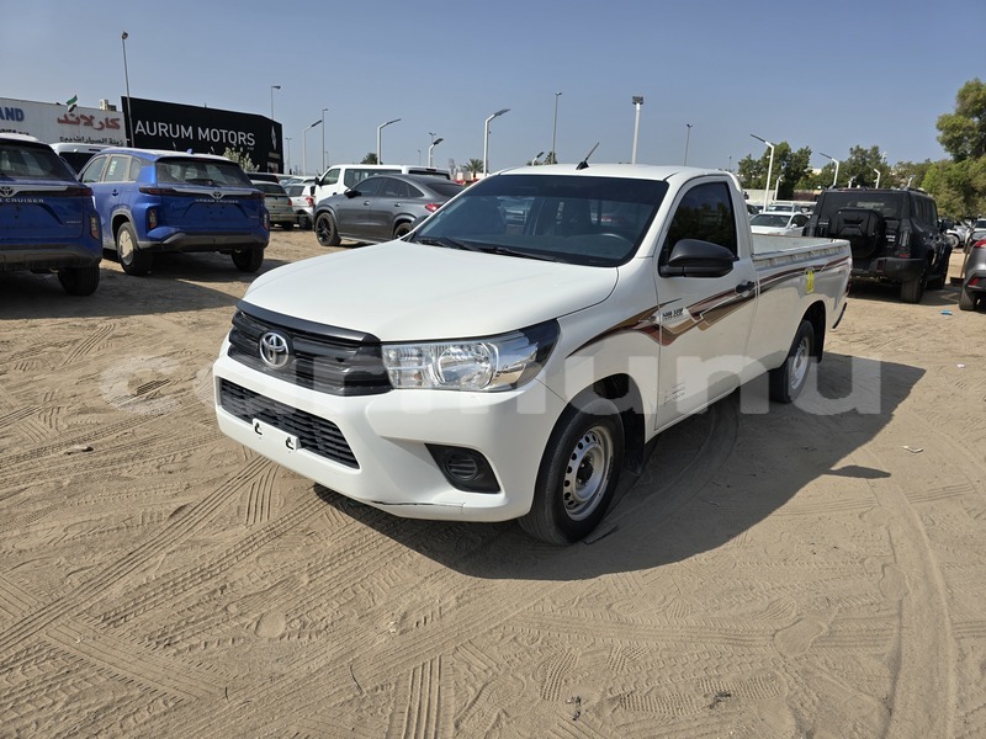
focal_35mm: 23
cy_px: 370
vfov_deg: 58.9
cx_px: 493
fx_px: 655
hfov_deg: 73.9
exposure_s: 1/1472
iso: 12
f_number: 1.7
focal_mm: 6.3
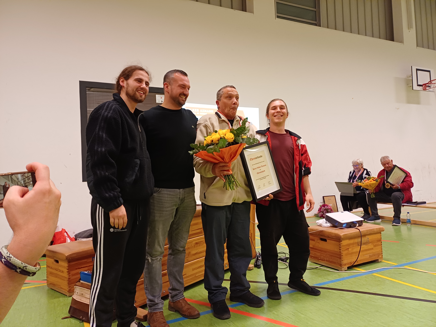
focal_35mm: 25
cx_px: 218
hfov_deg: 69.4
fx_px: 315
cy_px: 164
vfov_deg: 54.9
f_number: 1.8
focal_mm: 4.65
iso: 320
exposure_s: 1/33.3
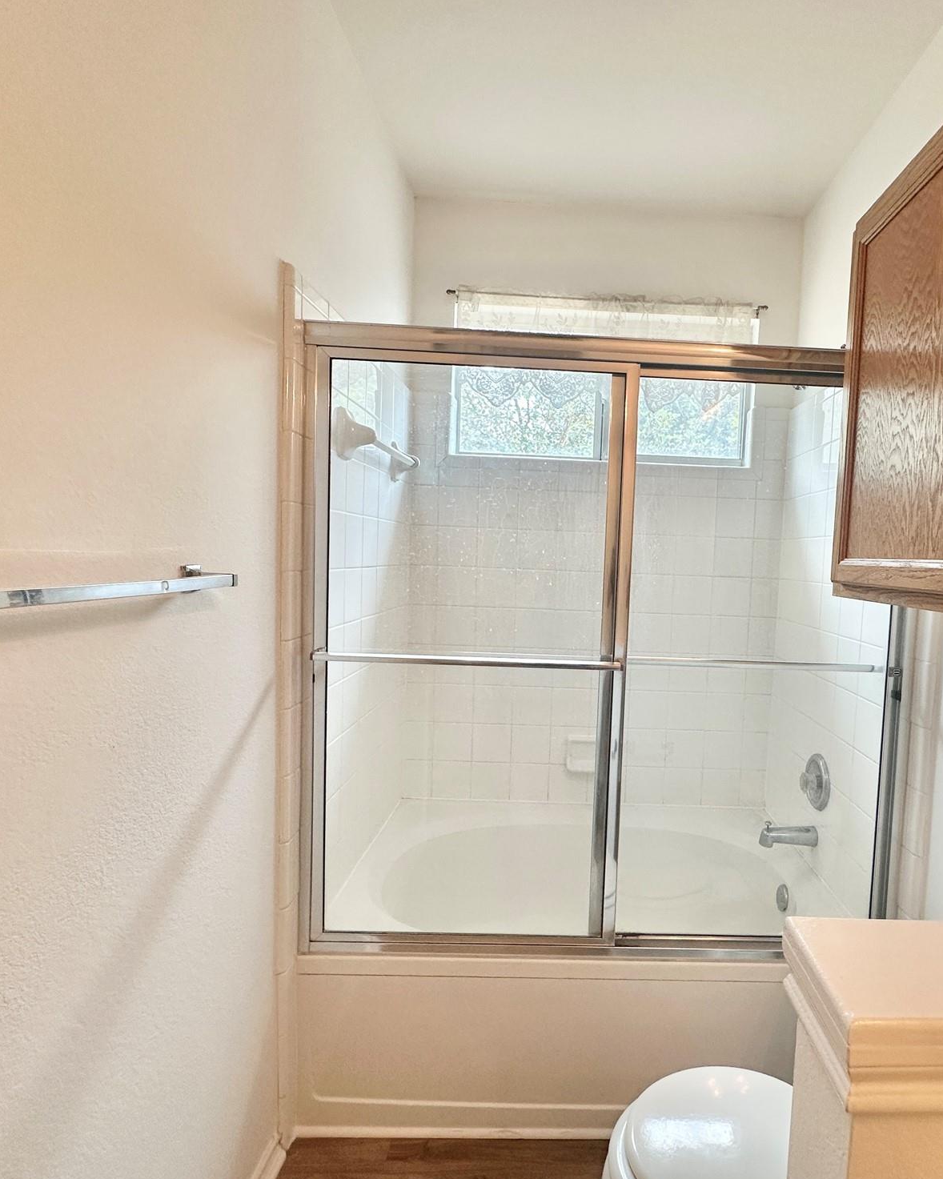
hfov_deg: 69.8
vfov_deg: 83.3
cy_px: 600
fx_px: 663
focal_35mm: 19
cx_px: 587
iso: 125
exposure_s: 1/120
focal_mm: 2.22
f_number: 2.2
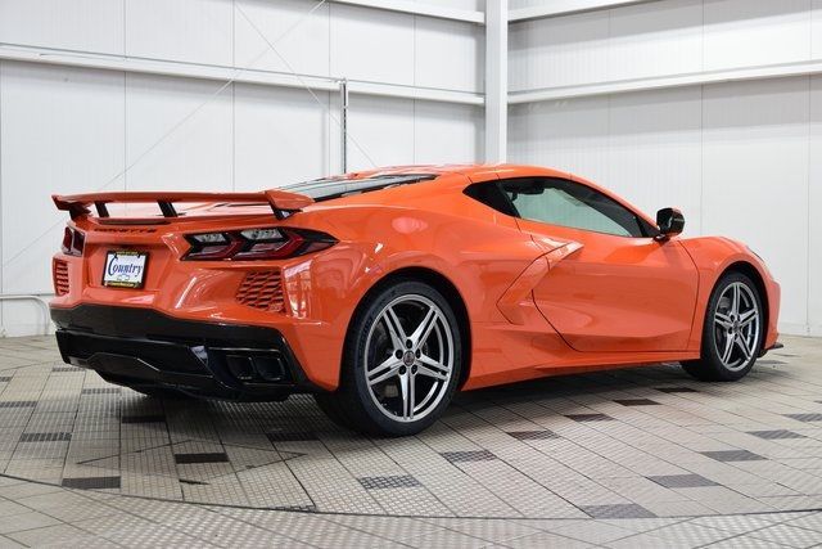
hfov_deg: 36.9
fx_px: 1233
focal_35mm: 54
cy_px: 274
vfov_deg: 25.1
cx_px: 411
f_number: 6.3
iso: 450
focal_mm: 36
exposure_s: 1/15
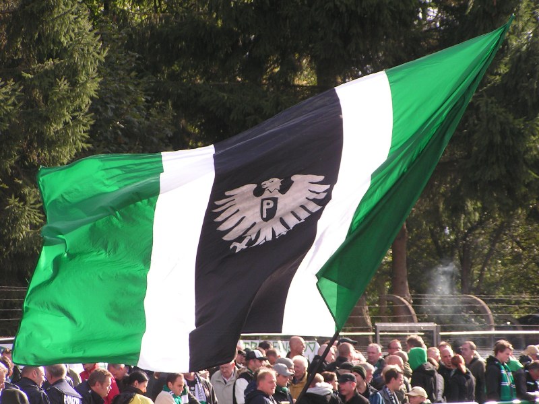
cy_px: 202
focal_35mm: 216
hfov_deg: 9.2
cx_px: 270
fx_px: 3363
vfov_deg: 6.9
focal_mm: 33
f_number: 4.5
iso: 50
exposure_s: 1/250
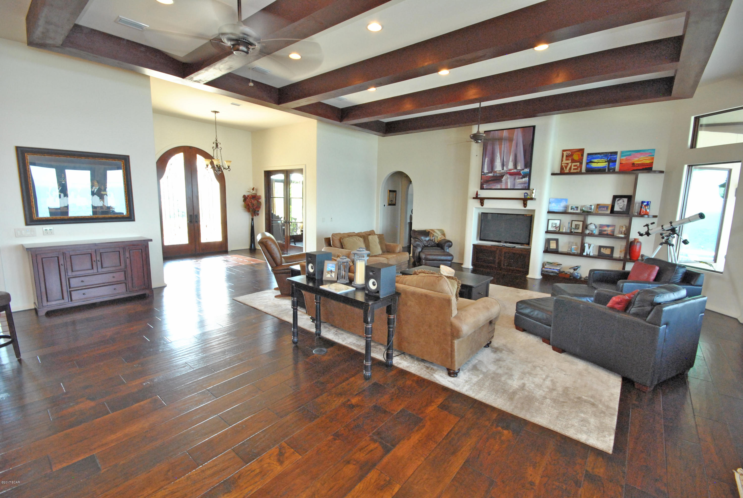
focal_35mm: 15
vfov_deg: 77.5
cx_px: 372
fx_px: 310
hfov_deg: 100.3
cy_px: 249
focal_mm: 10
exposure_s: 1/13
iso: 800
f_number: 9
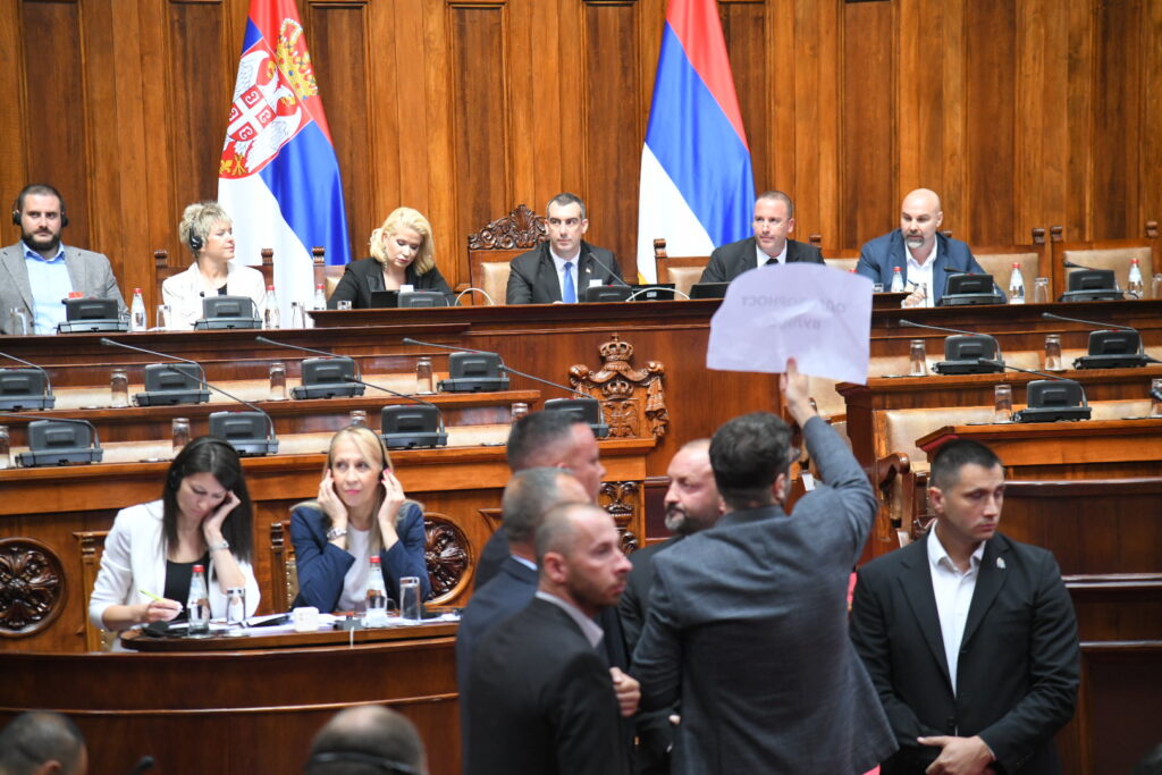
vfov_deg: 11.4
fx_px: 3874
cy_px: 388
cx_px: 581
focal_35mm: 120
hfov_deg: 17.1
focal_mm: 120
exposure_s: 1/400
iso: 3200
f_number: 4
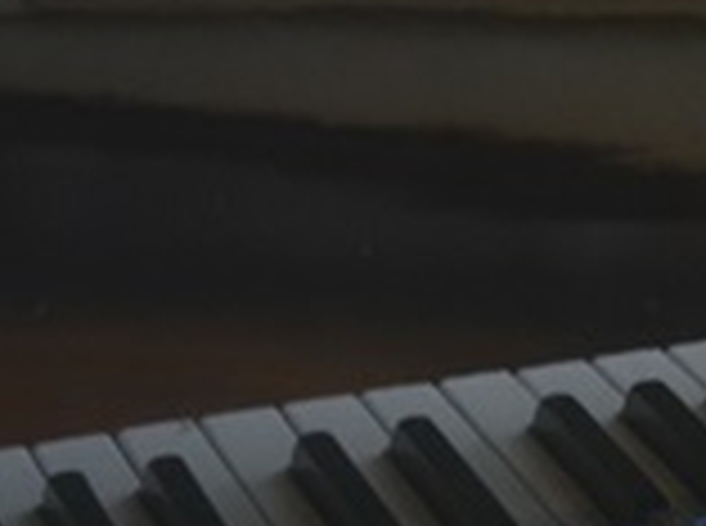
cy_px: 364
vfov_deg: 7.4
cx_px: 1120
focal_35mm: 199
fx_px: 4049
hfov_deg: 9.6
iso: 800
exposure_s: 1/60
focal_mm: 36
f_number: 5
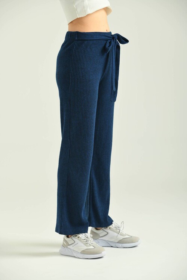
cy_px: 140
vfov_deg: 16.4
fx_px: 974
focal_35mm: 125
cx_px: 94
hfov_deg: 11.0
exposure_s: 1/160
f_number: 5.6
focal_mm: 125
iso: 125
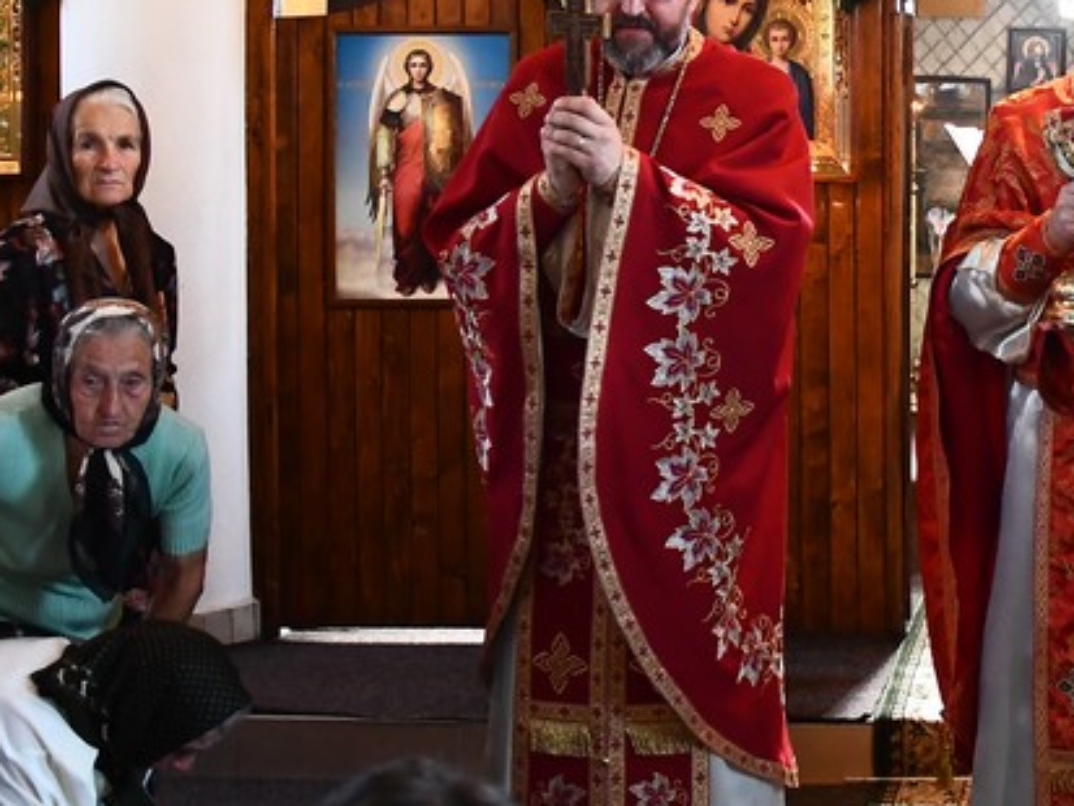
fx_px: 2079
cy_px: 62
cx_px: 1196
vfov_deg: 21.4
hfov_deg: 26.5
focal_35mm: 67
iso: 2000
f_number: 2.8
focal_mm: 16
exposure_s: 1/125
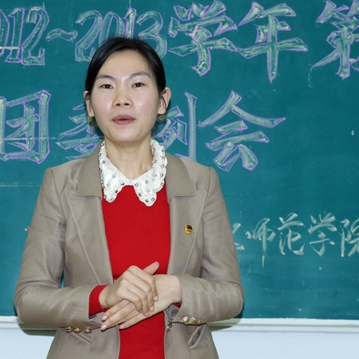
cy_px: 178
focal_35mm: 97
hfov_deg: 17.9
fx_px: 1138
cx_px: 128
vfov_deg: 17.9
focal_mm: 50
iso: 800
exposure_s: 1/30
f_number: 4.5
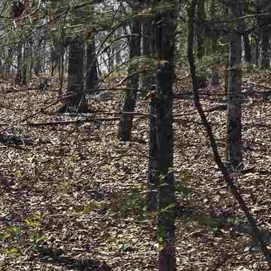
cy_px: 189
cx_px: -408
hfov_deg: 11.1
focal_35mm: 129
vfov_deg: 13.5
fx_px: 1143
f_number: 1.7
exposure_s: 1/3194
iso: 80
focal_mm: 6.3
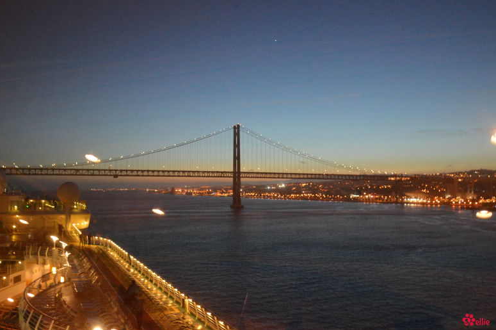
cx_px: 241
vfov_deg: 40.4
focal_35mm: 33
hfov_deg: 58.0
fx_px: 448
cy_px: 160
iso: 3200
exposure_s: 1/13
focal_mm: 21
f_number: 3.8
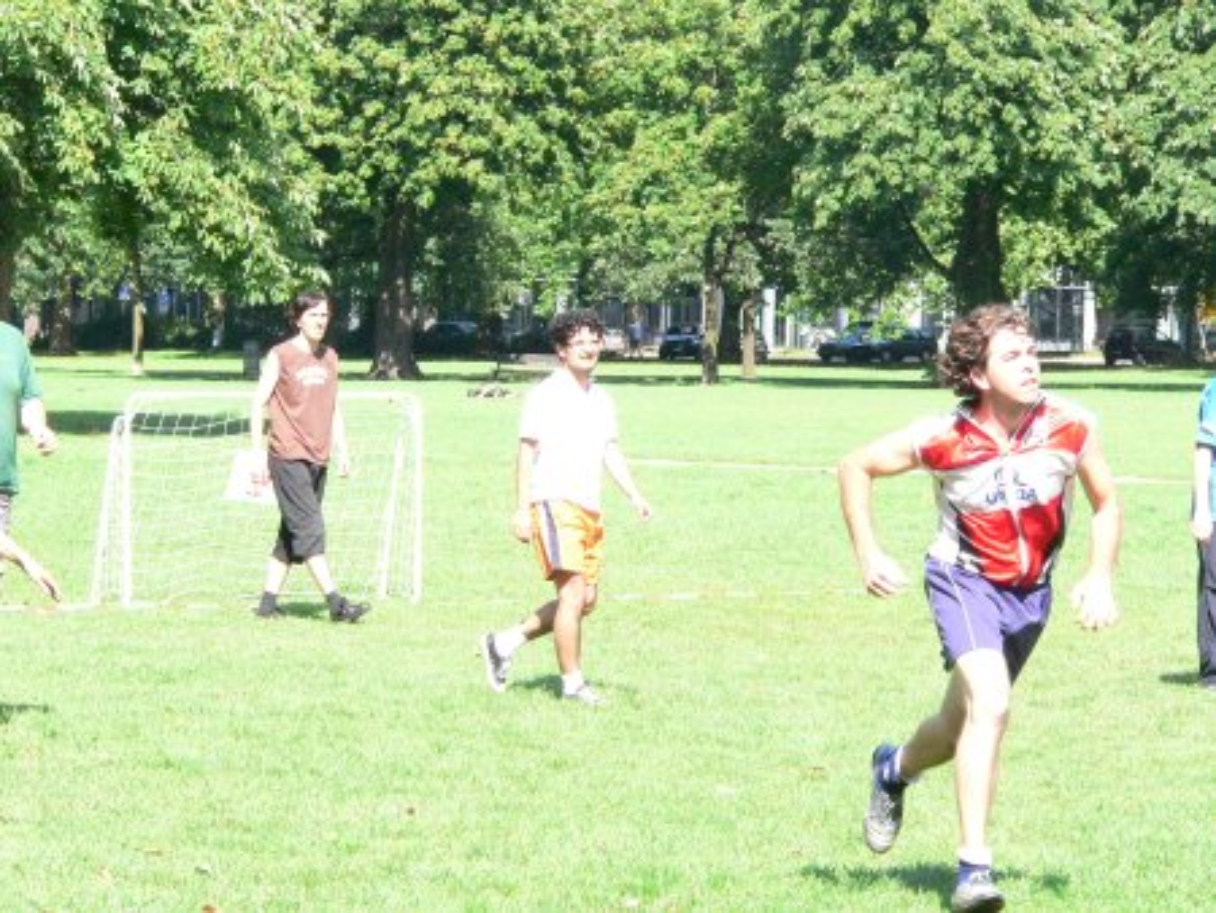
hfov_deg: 12.0
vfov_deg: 9.0
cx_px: 608
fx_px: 5799
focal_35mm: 165
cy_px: 456
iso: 400
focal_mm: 27.4
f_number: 5.6
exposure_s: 1/500
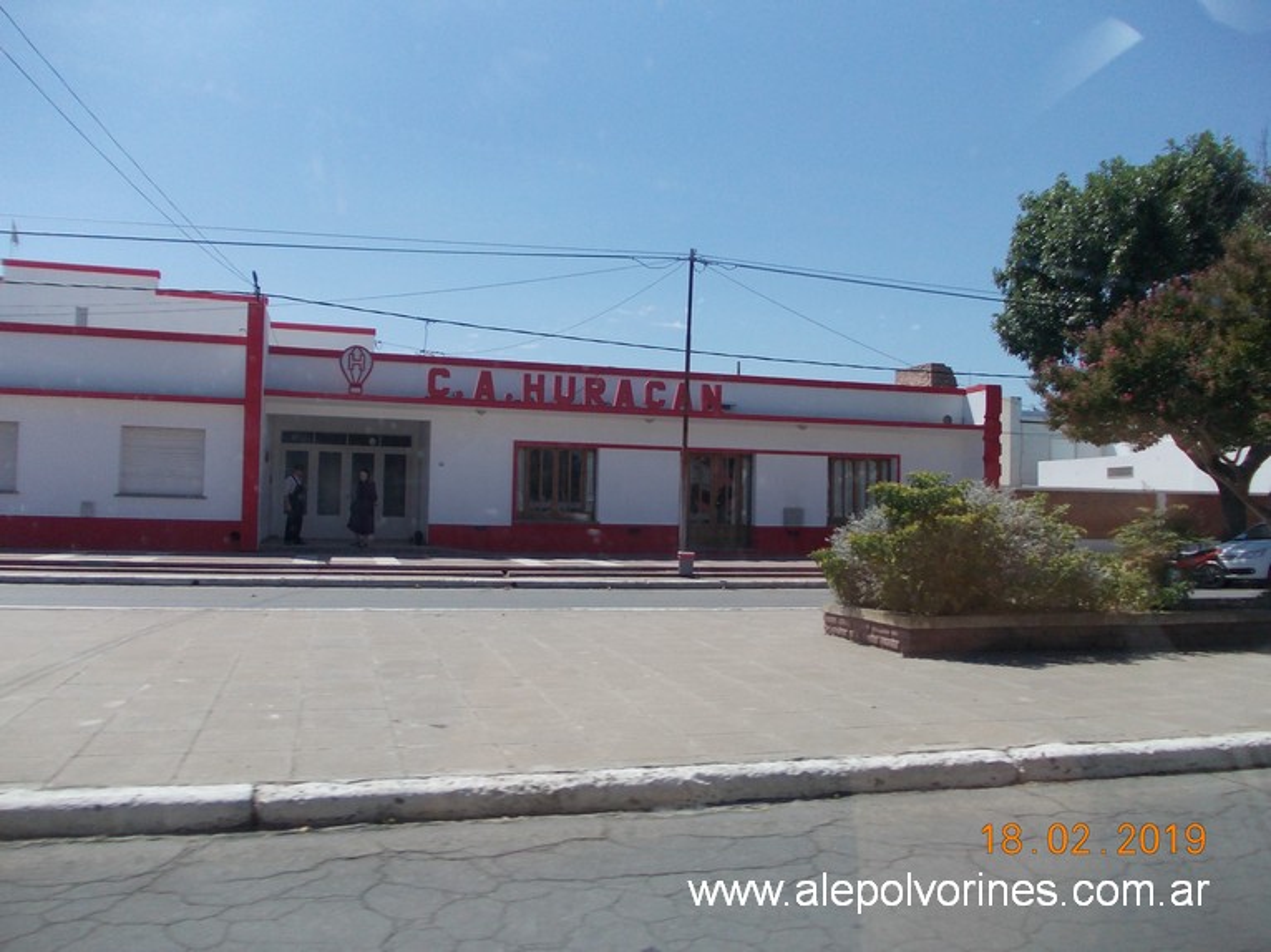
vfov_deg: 49.7
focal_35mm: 28
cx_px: 636
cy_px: 476
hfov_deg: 63.5
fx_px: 1028
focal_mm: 4
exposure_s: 1/400
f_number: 5.4
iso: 80
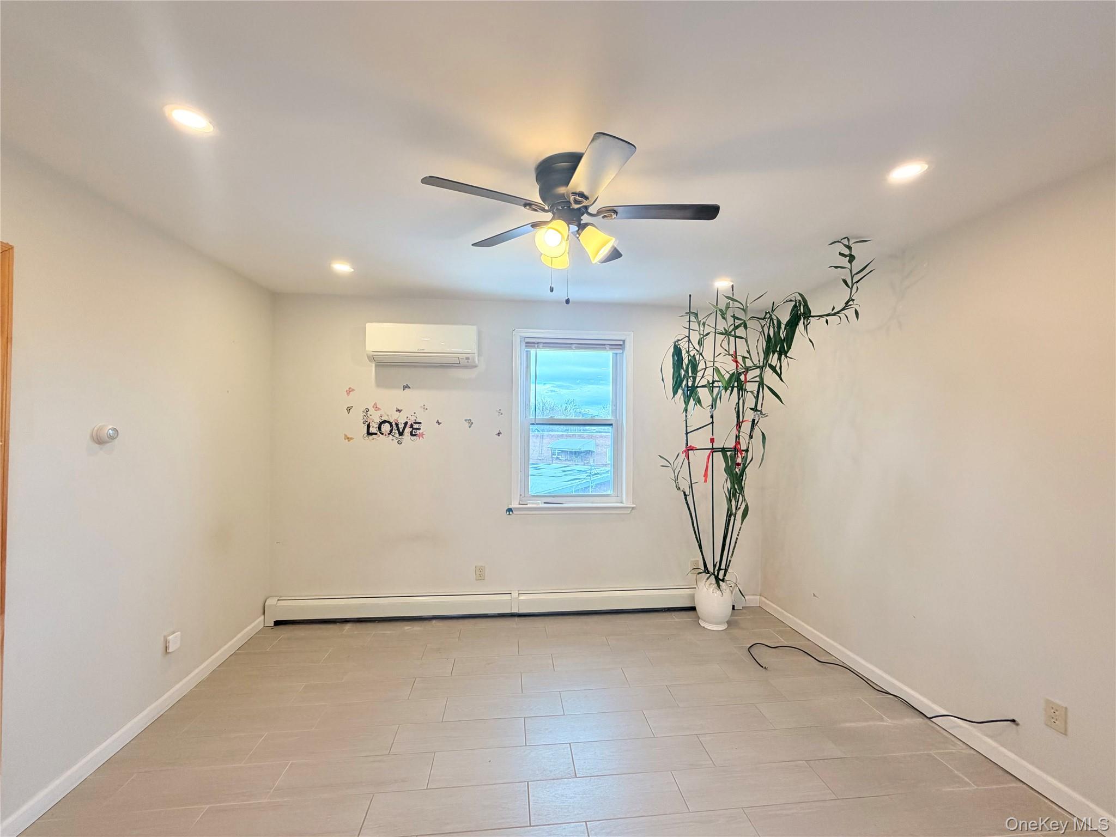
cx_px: 558
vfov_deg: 85.7
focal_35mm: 14
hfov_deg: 102.1
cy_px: 418
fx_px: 451
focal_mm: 2.22
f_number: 2.2
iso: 200
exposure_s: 1/120
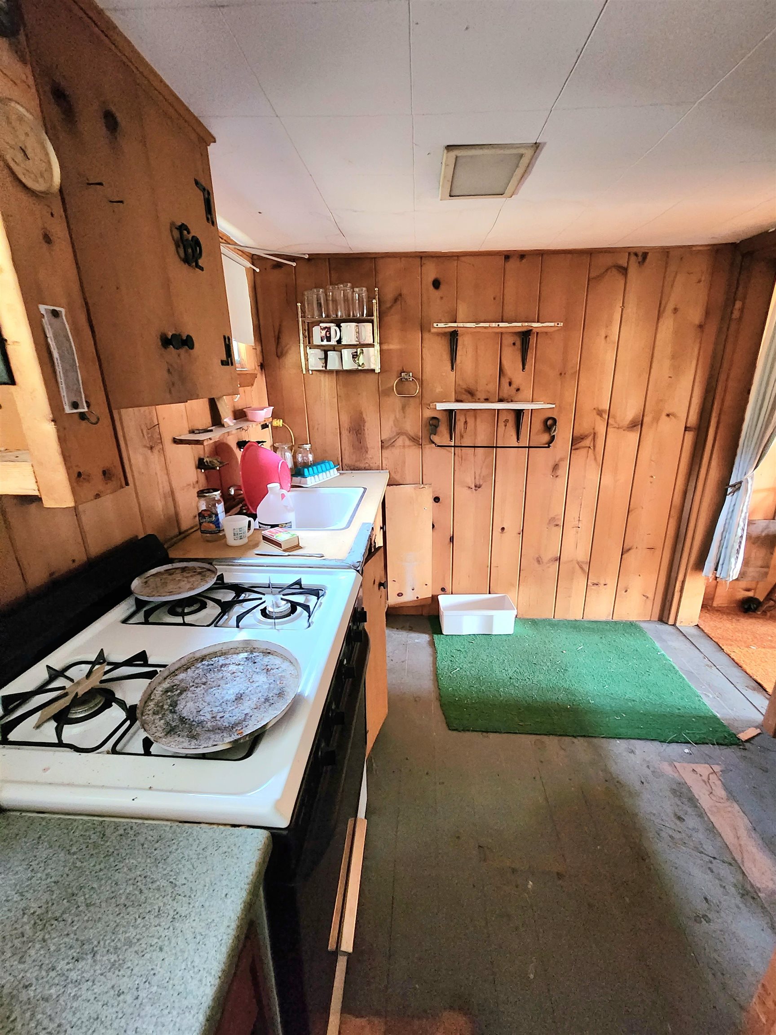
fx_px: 389
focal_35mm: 13
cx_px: 388
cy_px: 518
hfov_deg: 89.9
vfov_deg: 106.2
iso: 800
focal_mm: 2.2
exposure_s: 1/24
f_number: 2.2
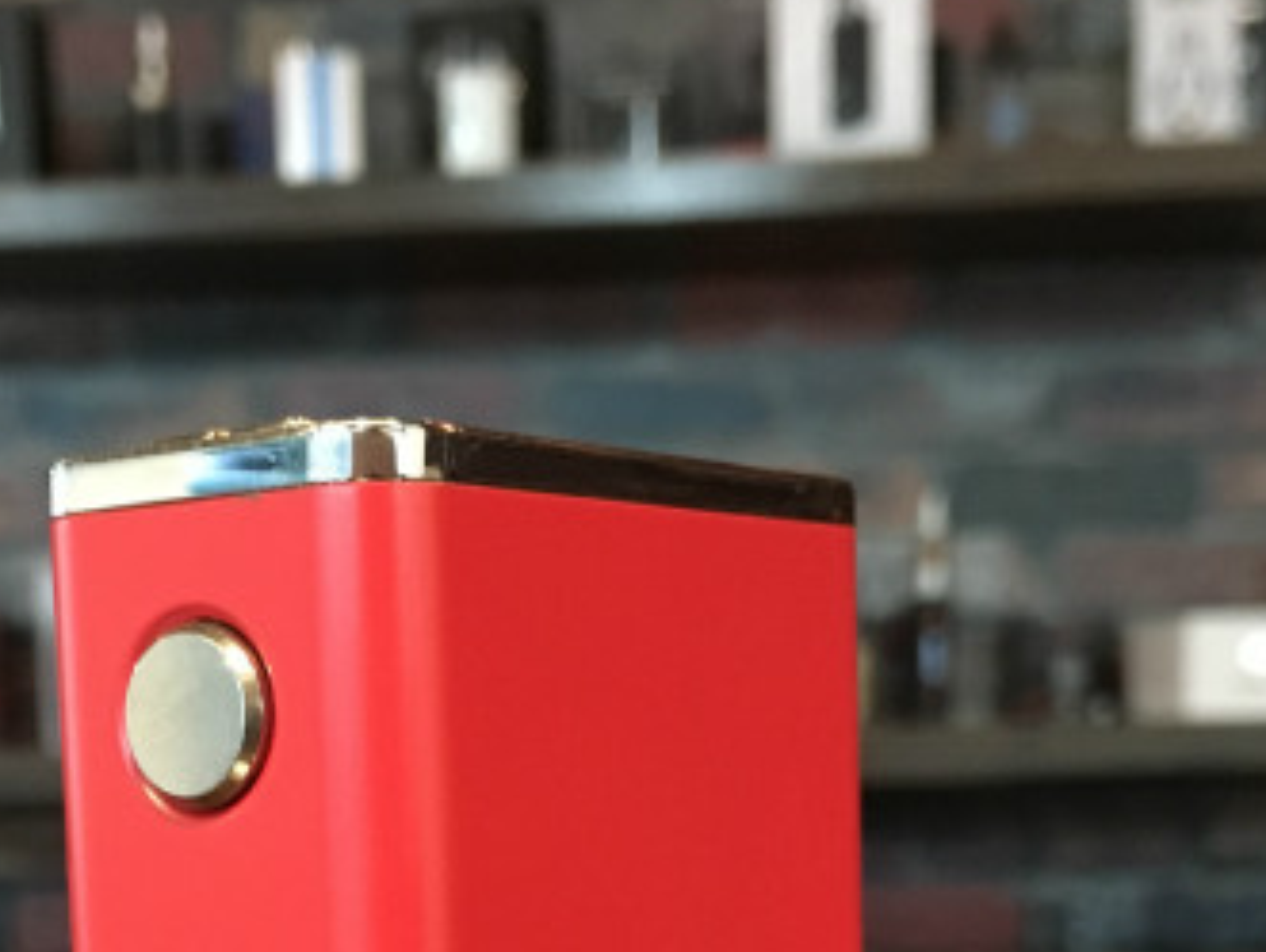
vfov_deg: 19.9
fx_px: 2563
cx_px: 459
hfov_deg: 27.6
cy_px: 1120
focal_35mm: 70
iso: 500
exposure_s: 1/17
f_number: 2.2
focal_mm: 4.15
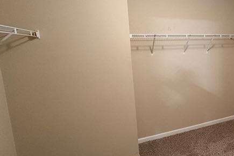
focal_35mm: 28
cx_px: 199
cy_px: 71
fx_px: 182
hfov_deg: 58.4
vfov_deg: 46.3
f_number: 2.2
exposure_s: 1/60
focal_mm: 2.22
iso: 500
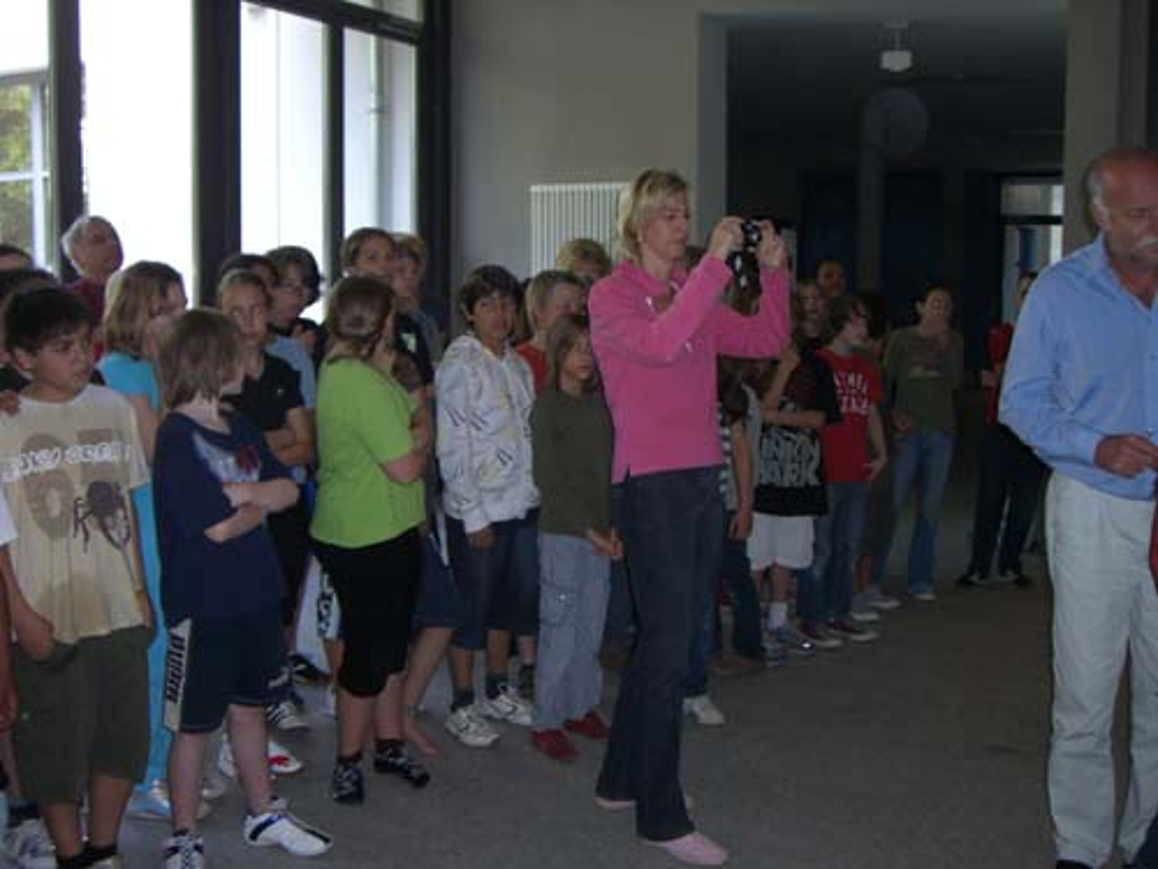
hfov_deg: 49.0
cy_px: 434
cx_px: 579
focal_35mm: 38
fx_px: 1271
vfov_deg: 37.7
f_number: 2.7
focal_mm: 6.2
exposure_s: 1/60
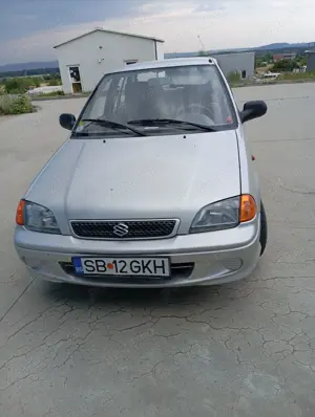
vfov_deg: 63.4
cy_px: 208
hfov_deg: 49.9
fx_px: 339
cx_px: 158
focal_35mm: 28
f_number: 1.8
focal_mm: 4.22
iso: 107
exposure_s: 1/127
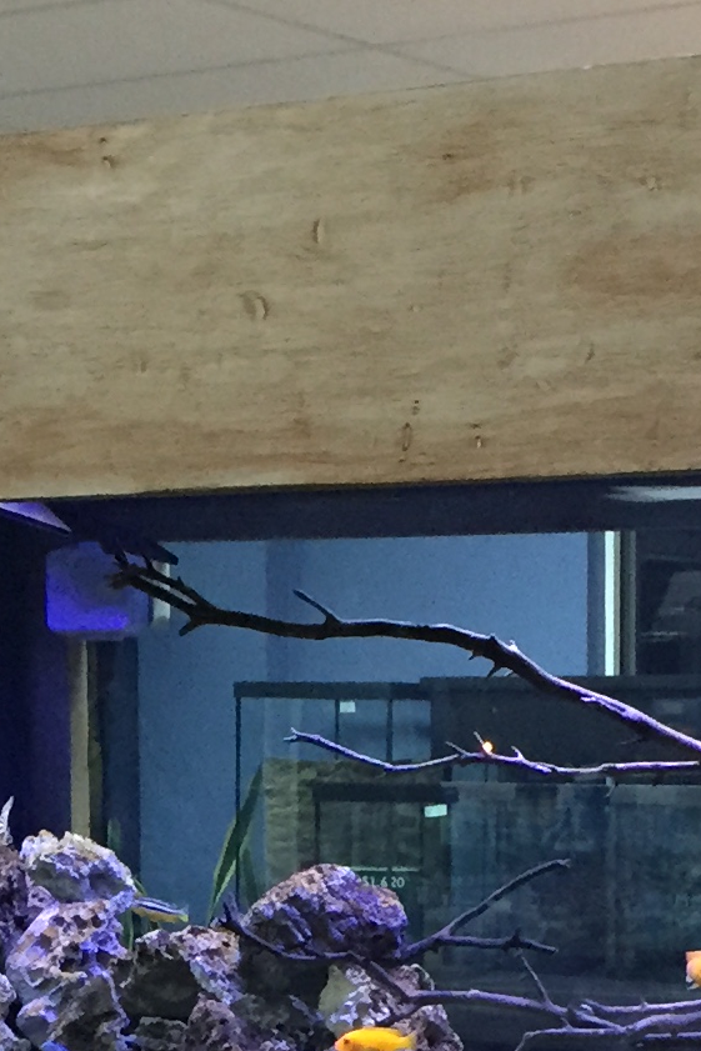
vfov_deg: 16.5
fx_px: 3416
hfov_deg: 11.7
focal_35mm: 117
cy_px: 1390
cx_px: 576
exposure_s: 1/30
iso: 200
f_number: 2.2
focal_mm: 4.15
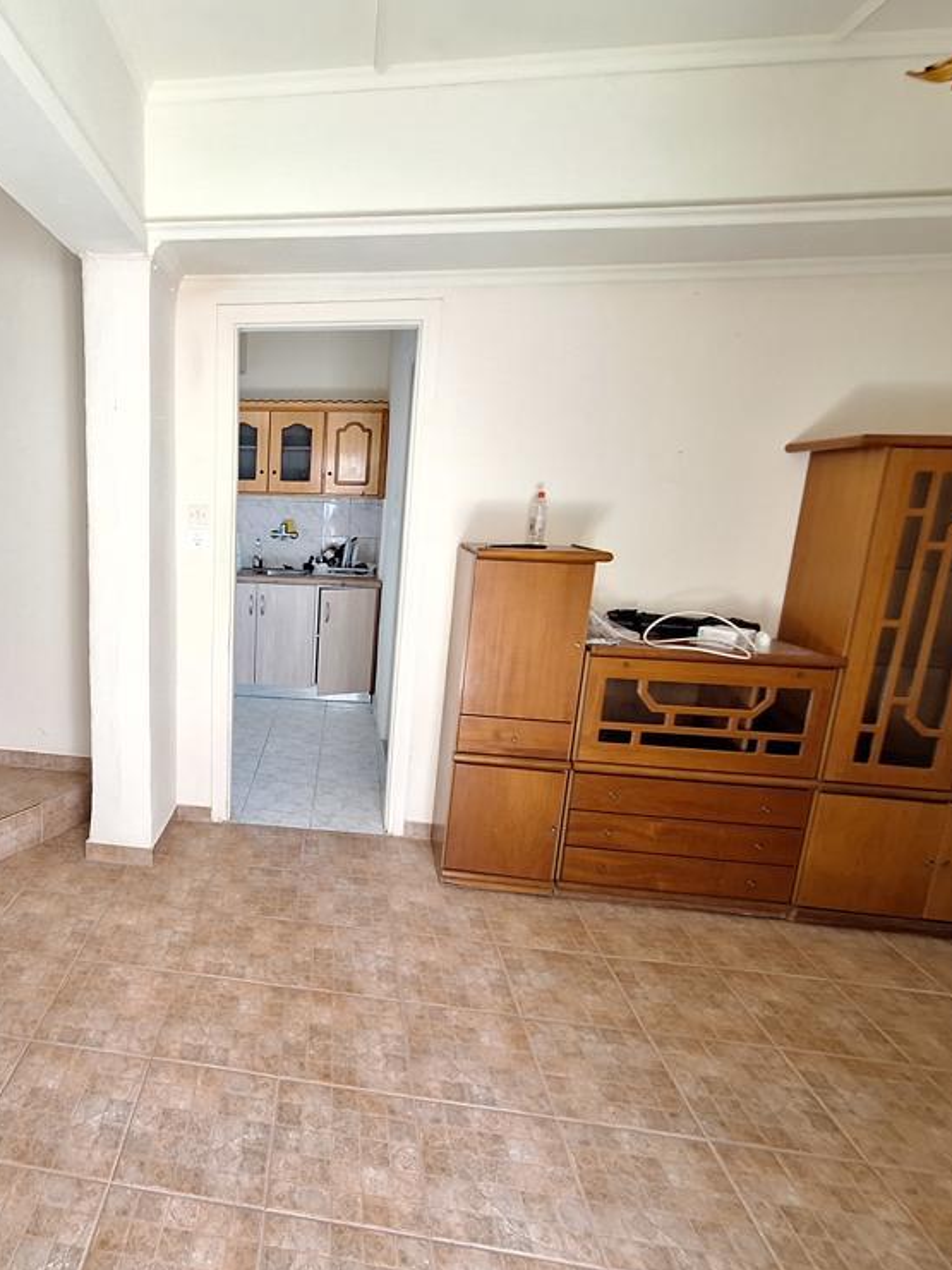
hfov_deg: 67.0
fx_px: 660
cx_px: 237
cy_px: 618
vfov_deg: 87.7
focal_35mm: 18
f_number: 2.2
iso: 160
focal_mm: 1.74
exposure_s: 1/33
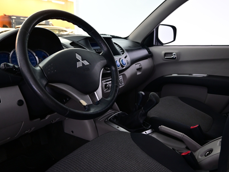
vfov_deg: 48.9
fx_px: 189
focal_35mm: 29
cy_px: 84
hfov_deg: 62.4
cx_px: 123
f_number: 3.5
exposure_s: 1/25
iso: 1100
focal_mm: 17
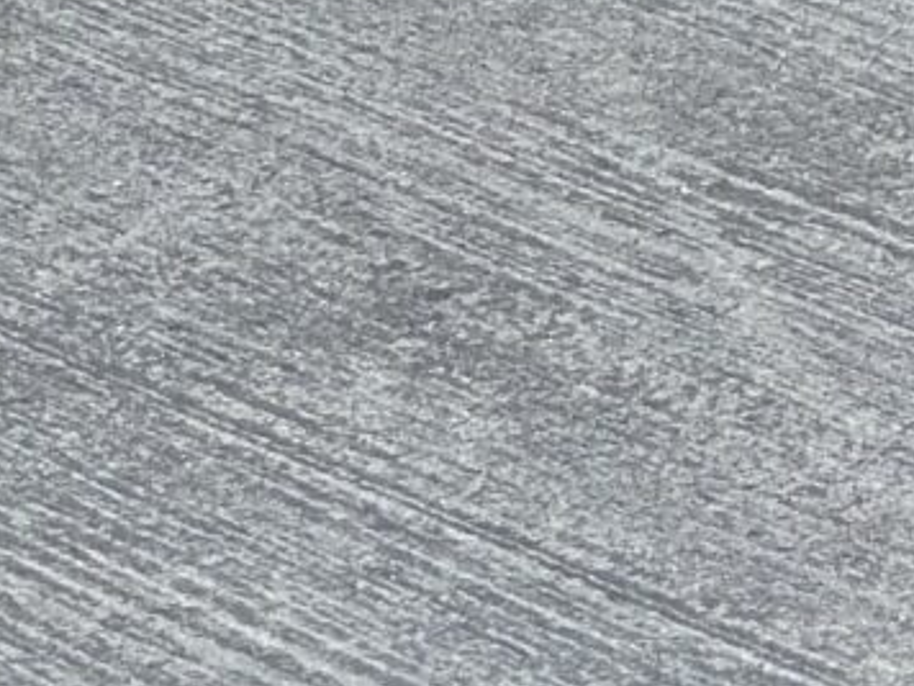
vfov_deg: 4.2
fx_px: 9109
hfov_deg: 5.7
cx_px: 552
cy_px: -1390
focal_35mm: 345
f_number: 1.78
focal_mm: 6.86
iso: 80
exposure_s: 1/830
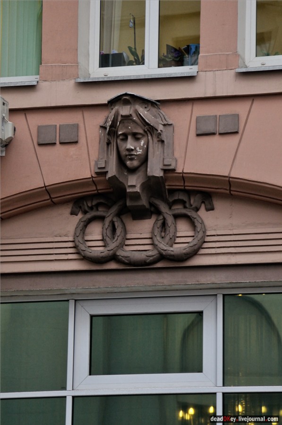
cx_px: 141
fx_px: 2122
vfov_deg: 11.4
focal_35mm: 180
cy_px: 212
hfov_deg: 7.6
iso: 800
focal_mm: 120
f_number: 5.6
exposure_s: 1/100
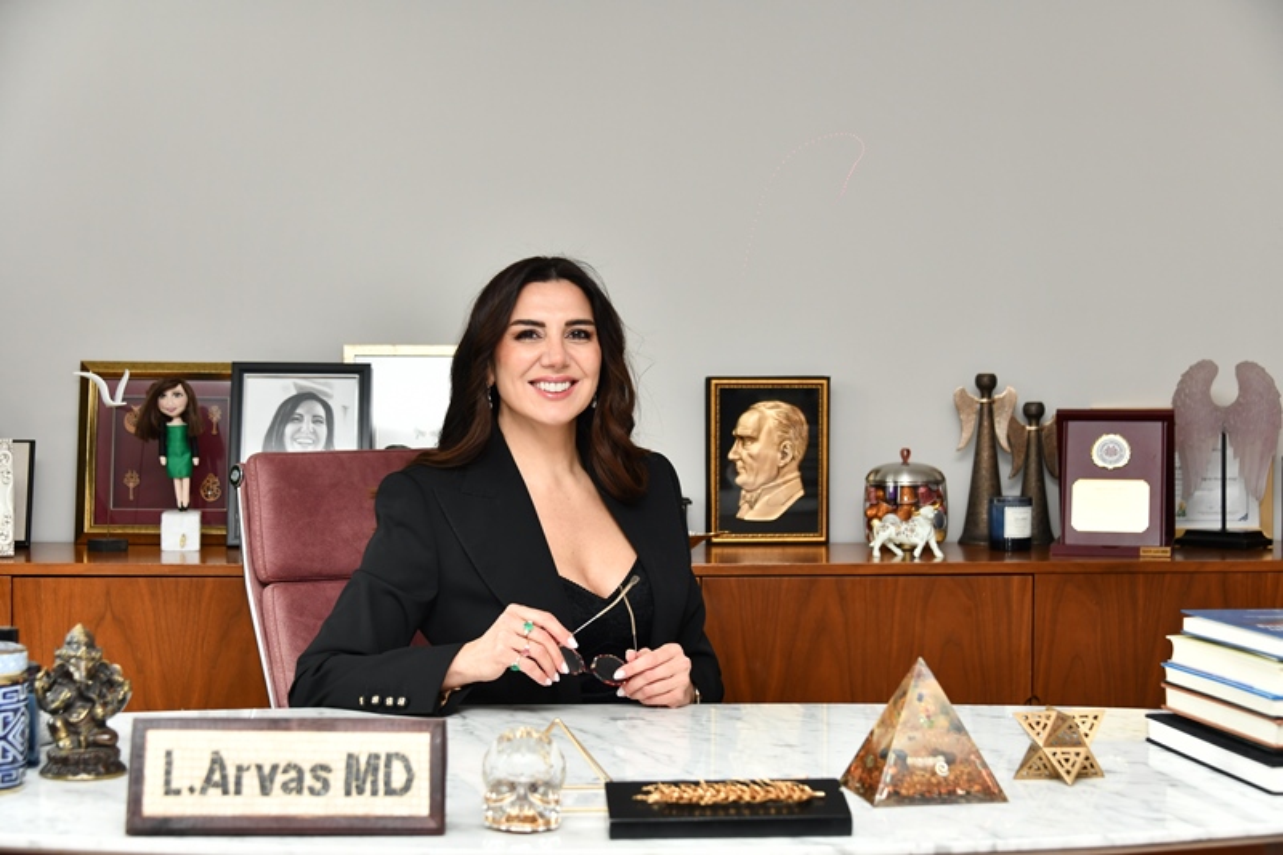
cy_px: 428
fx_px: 2209
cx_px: 642
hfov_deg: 32.4
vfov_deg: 21.9
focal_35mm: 62
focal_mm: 62
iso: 640
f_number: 4.8
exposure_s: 1/200
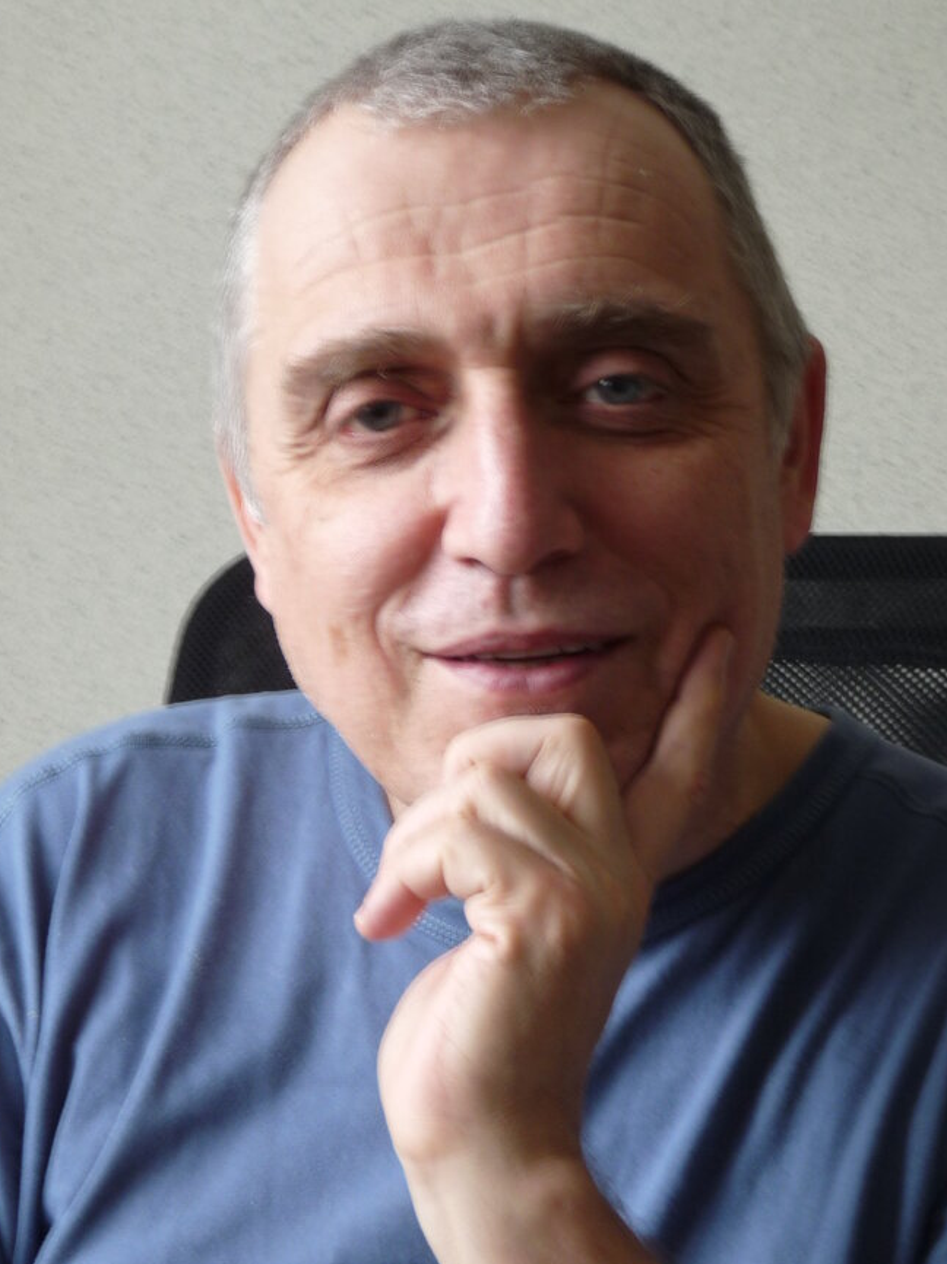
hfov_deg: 15.9
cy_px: 760
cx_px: 484
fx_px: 3395
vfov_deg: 21.1
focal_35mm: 93
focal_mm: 11.9
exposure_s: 1/3.2
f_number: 3.4
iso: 100
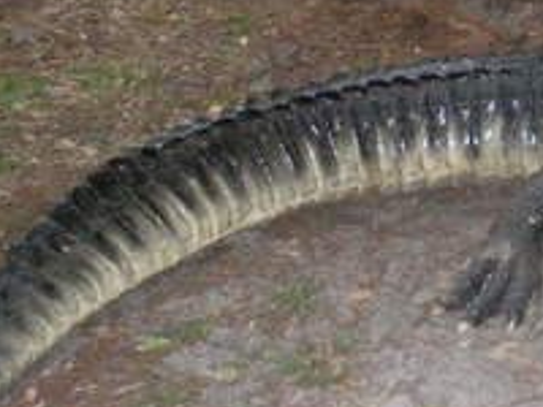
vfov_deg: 15.1
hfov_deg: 19.2
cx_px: 635
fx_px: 1522
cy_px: 42
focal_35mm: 97
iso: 700
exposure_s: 1/60
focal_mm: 6.3
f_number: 3.5
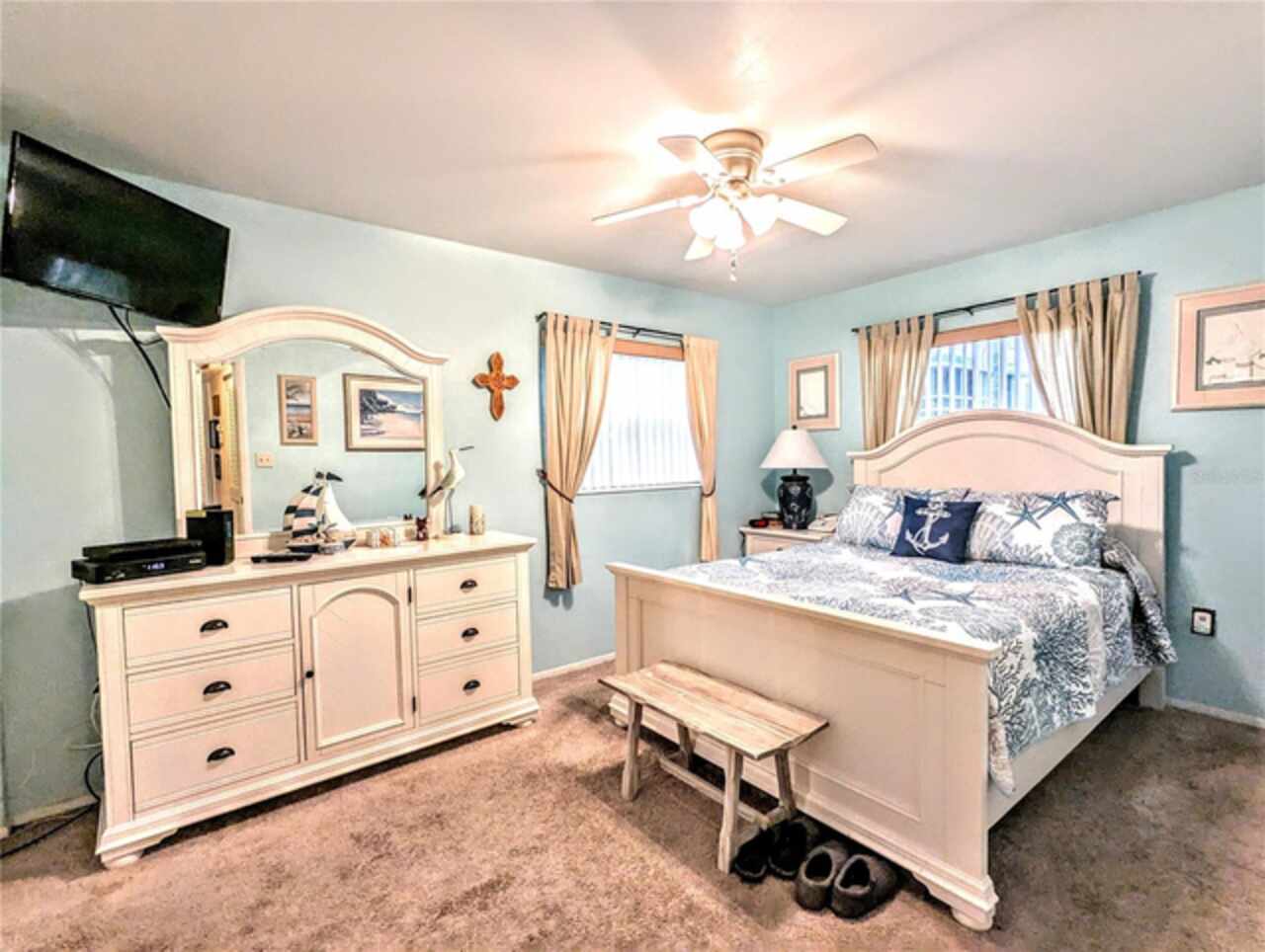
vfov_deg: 78.3
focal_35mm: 16
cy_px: 476
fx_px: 586
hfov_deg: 94.4
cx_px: 632
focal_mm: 2.35
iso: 121
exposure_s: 1/40
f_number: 2.2
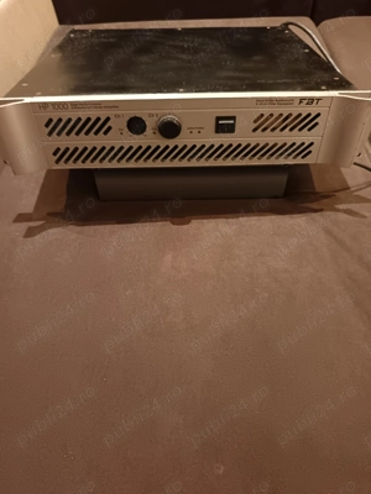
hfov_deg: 56.8
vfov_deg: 71.6
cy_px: 247
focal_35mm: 24
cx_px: 186
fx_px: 343
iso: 6132
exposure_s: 1/16.7
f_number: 1.75
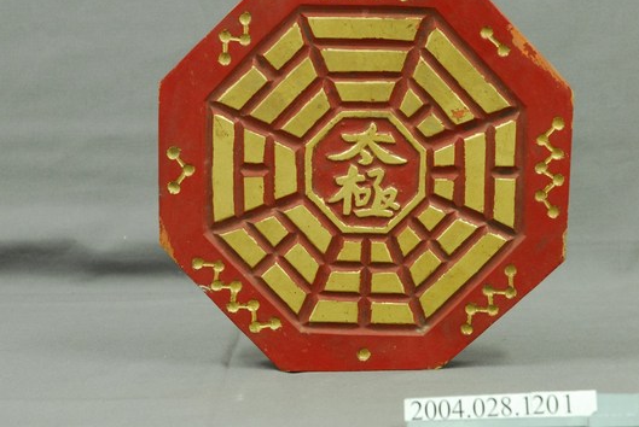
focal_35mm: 127
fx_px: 2257
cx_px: 377
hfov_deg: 16.1
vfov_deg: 10.8
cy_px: 174
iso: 1000
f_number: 8
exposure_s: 1/5
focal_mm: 70
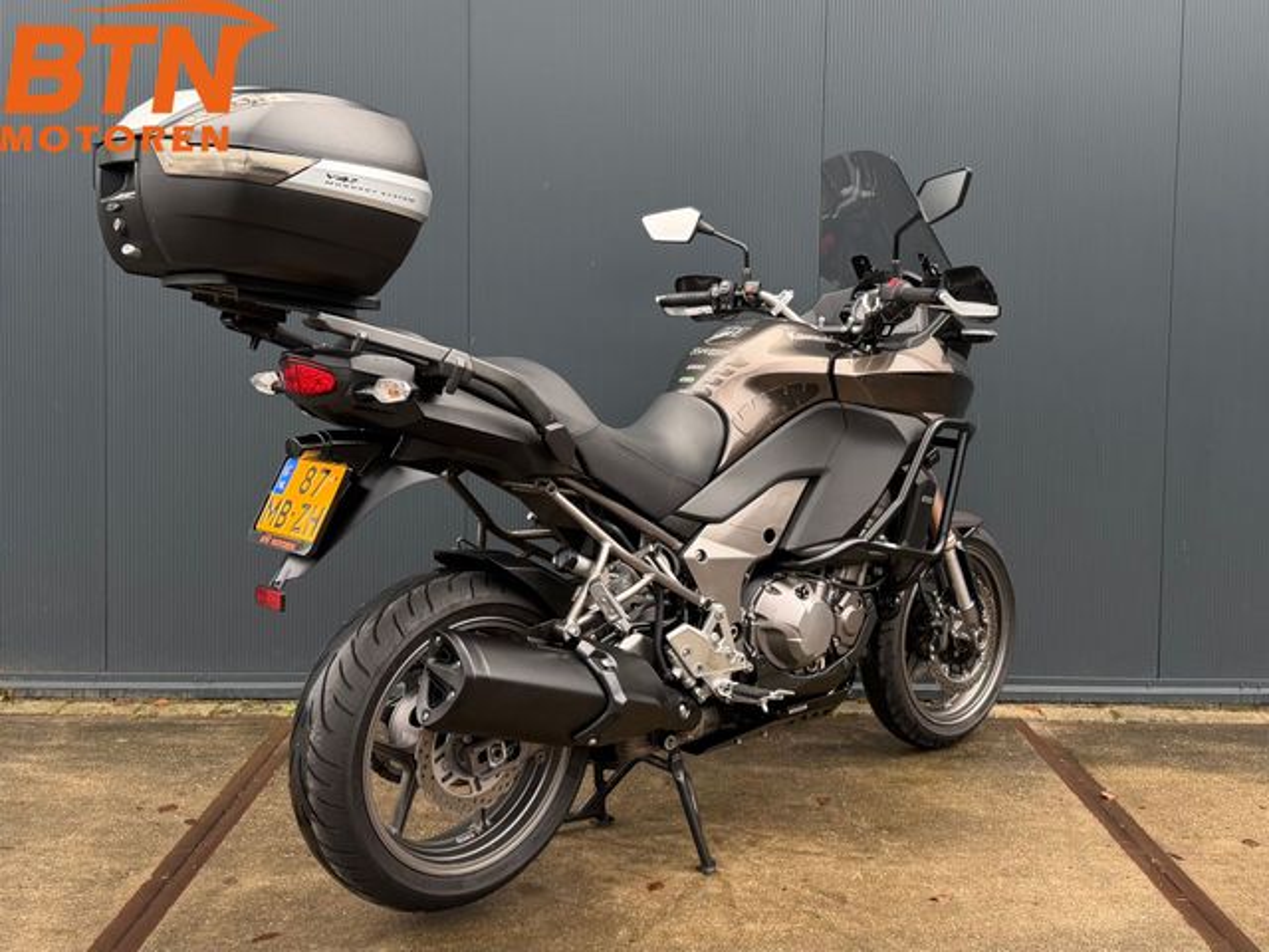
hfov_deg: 71.6
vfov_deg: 56.8
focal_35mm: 24
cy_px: 476
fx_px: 880
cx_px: 634
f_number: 1.78
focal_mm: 6.76
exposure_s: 1/121
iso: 125
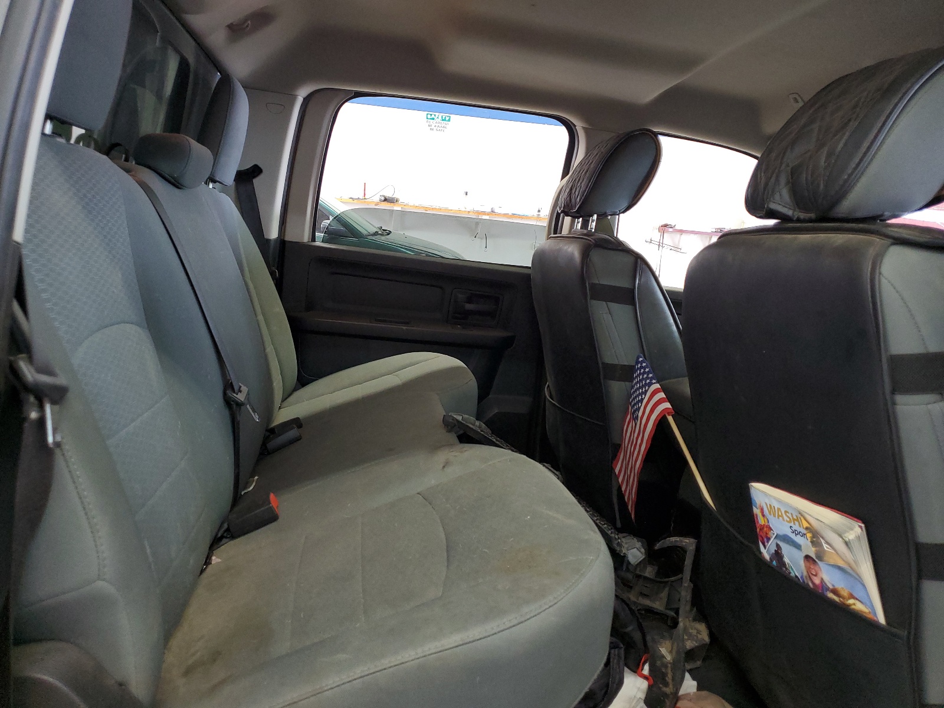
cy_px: 354
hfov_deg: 67.3
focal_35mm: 26
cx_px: 472
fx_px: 709
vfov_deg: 53.1
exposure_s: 1/60.2
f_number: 1.5
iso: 146
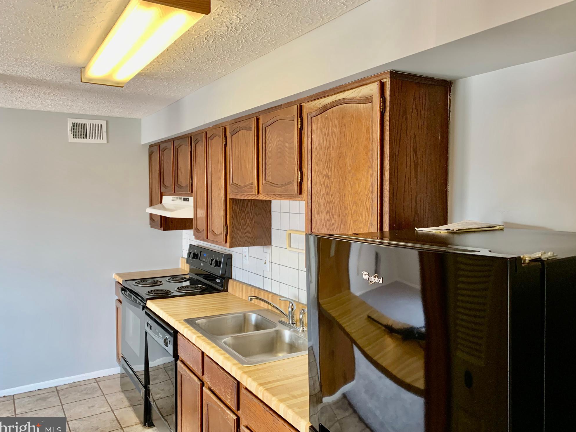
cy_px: 217
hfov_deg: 65.3
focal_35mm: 27
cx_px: 292
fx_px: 449
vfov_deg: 51.4
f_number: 1.8
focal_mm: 4.25
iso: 160
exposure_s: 1/60
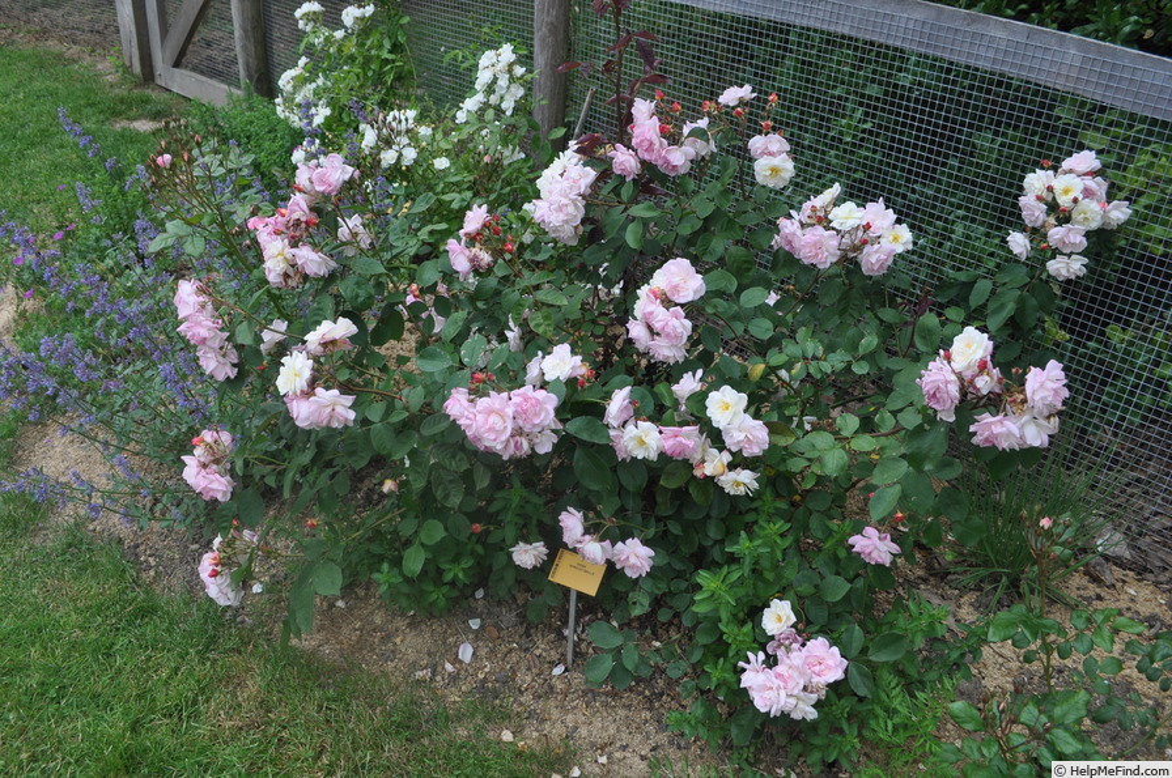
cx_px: 586
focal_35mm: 30
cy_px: 389
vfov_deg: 43.5
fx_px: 975
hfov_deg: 62.0
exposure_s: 1/160
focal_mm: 20
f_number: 5.6
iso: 200
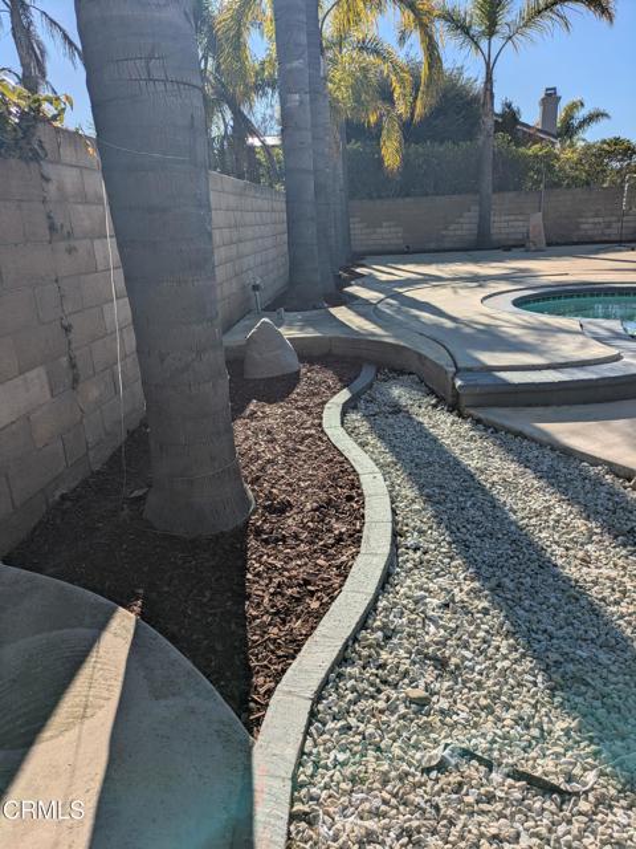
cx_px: 318
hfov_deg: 54.9
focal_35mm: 25
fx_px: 612
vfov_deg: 69.4
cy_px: 424
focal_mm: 5.43
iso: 42
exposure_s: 1/2841
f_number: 1.89
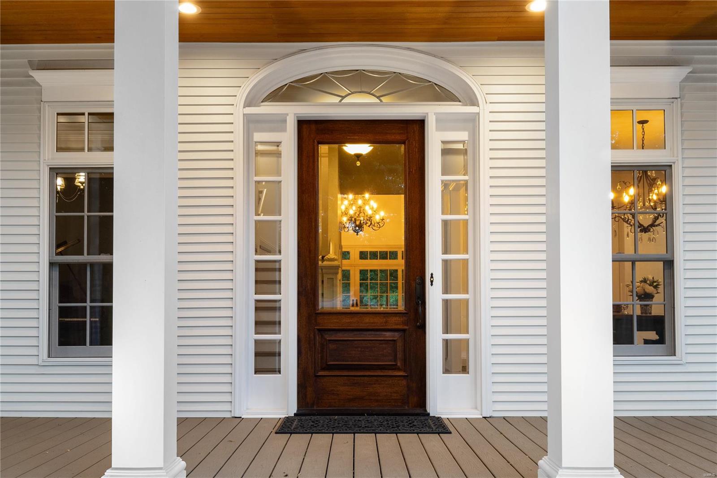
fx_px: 637
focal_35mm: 32
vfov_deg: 41.1
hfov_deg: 58.7
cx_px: 358
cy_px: 239
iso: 400
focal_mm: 16
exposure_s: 1/2.5
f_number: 8
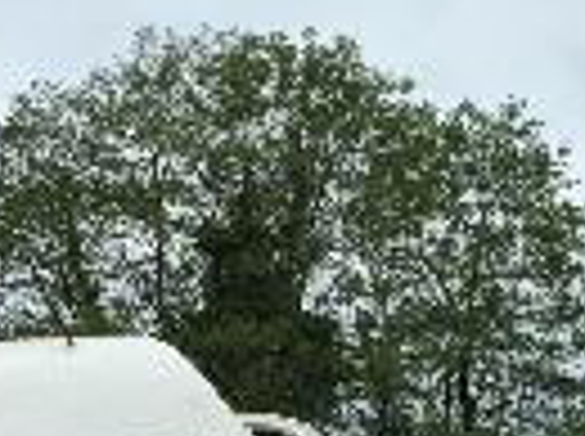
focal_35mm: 150
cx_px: 432
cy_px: 683
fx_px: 2530
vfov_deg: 9.5
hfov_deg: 13.1
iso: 32
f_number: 2.2
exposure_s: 1/1319
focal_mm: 4.15
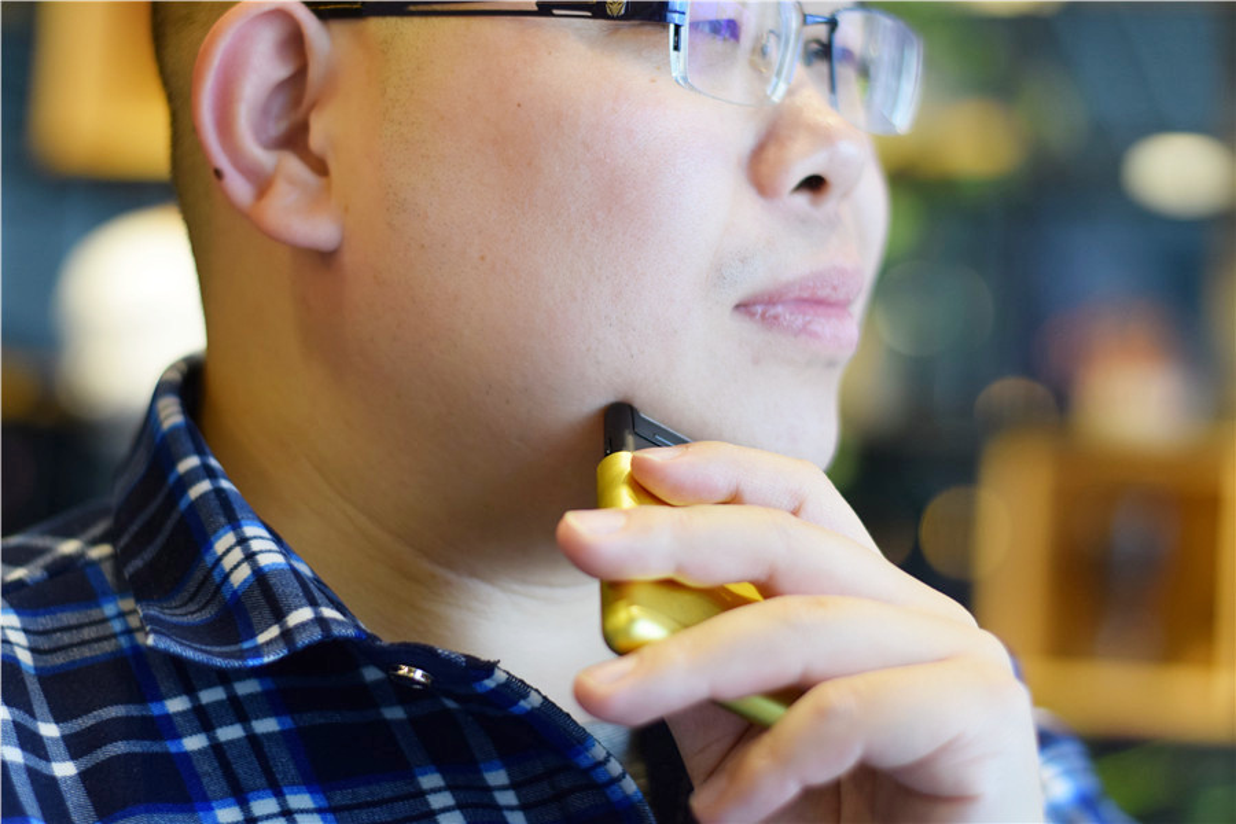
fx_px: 2575
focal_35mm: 75
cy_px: 412
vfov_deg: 18.2
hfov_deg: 27.0
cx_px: 618
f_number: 2
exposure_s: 1/400
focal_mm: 50
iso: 800
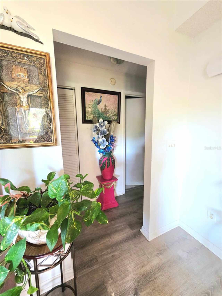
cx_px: 111
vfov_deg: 106.2
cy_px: 148
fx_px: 111
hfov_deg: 89.9
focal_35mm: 13
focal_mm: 2.2
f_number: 1.9
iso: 400
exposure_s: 1/60.2
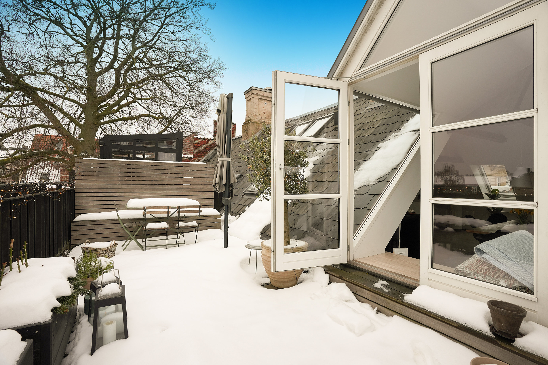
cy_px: 182
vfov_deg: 70.4
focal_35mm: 17
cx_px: 274
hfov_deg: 93.3
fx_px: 259
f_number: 8
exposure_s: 1/80
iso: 400
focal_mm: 17
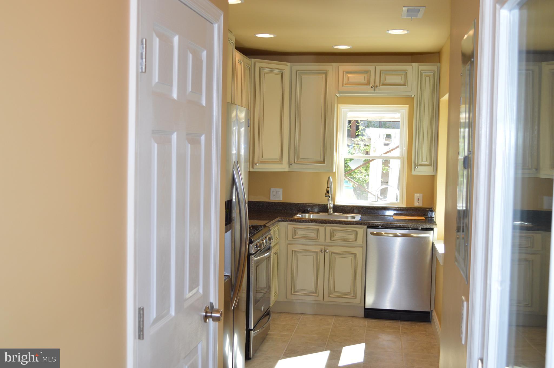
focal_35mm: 39
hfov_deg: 49.6
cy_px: 184
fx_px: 600
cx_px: 277
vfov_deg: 34.1
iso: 400
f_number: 4.2
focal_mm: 26
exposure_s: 1/100
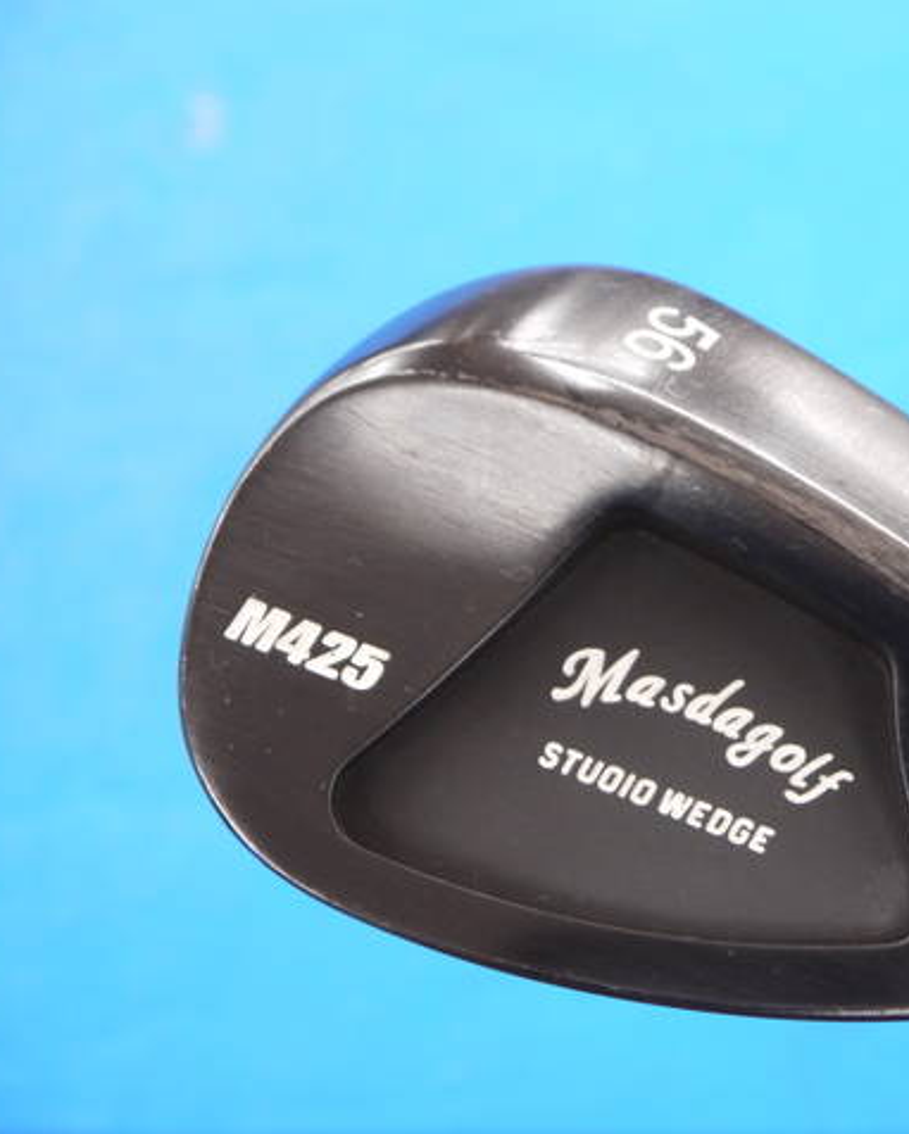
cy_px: 566
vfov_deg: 17.5
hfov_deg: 13.9
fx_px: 3697
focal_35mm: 110
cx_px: 728
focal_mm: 42
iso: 800
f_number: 5.6
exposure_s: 1/60
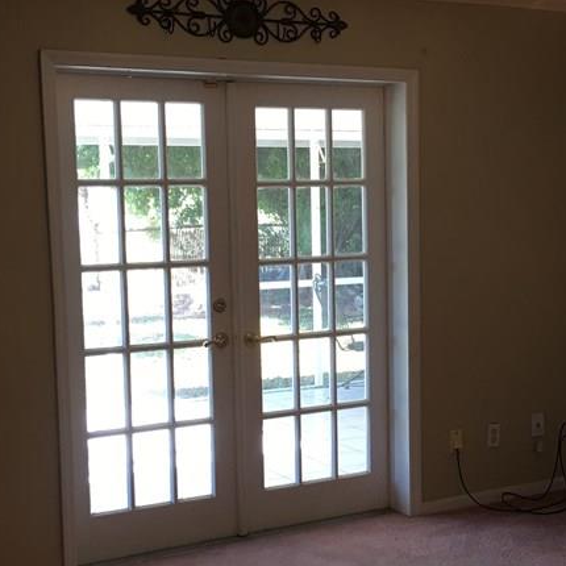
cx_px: 405
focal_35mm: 61
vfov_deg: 28.1
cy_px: 315
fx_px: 1128
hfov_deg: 27.9
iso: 25
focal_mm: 4.15
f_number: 2.2
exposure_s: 1/30
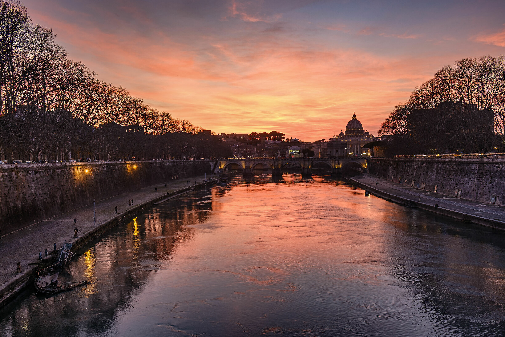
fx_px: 449
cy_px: 168
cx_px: 252
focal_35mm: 32
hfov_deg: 58.7
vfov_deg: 41.1
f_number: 9
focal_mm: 21.4
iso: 160
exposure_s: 1/6
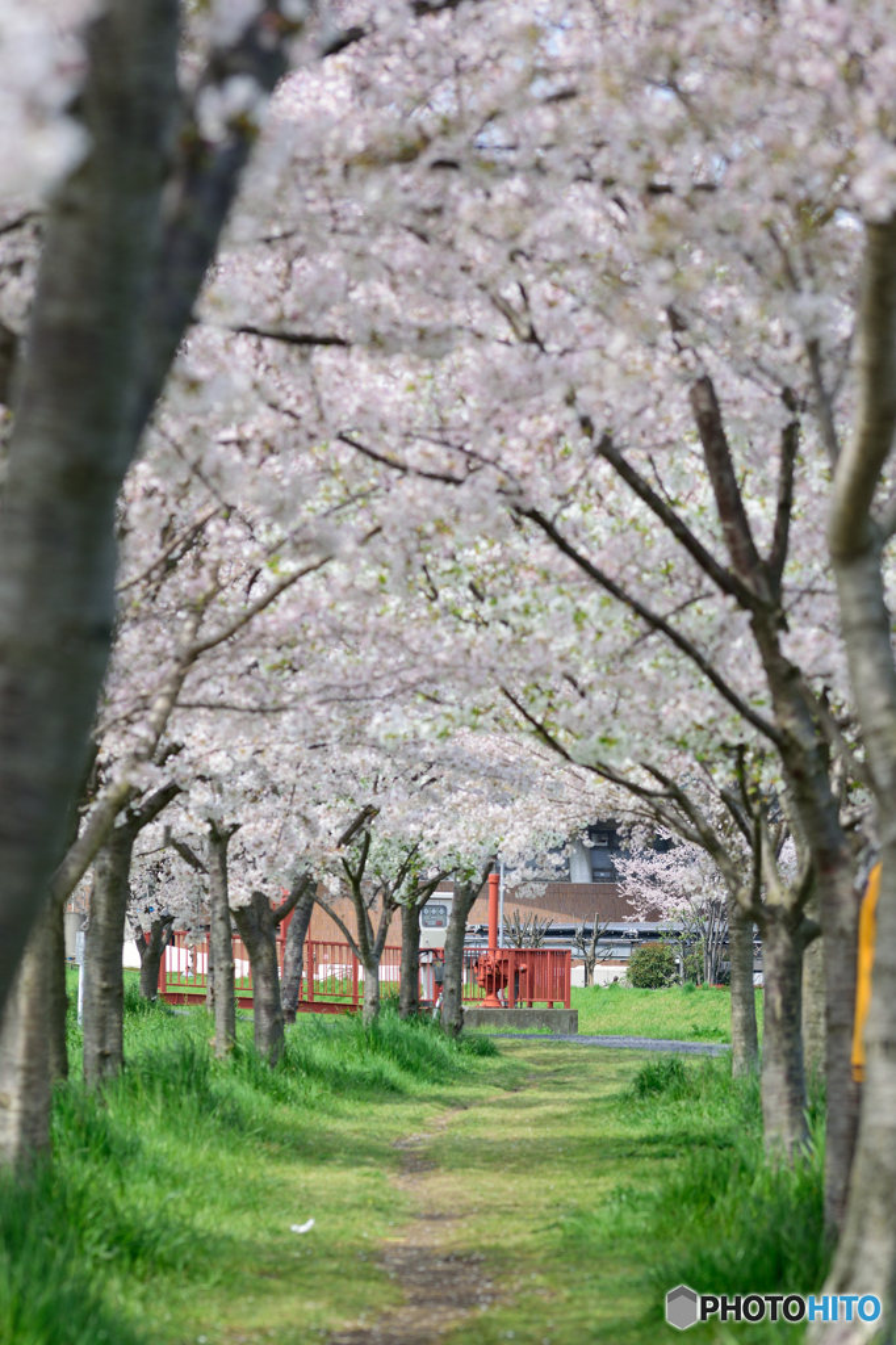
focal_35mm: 158
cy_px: 672
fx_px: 5884
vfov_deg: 13.0
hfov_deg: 8.7
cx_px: 448
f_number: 5
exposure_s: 1/400
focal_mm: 105
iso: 100
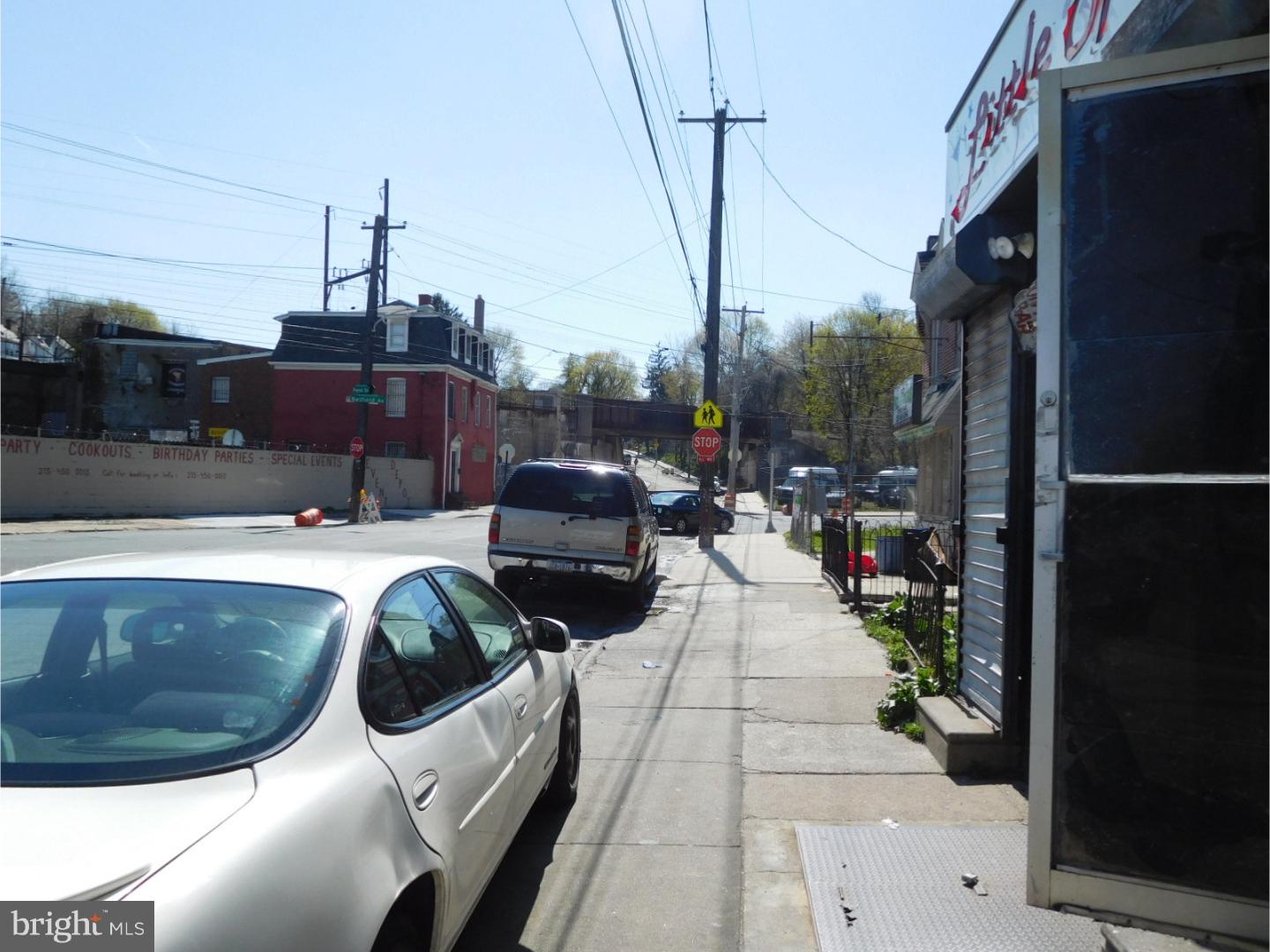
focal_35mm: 25
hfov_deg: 69.4
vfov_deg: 54.9
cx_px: 635
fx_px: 917
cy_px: 476
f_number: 6.8
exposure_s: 1/400
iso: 125
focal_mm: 4.5
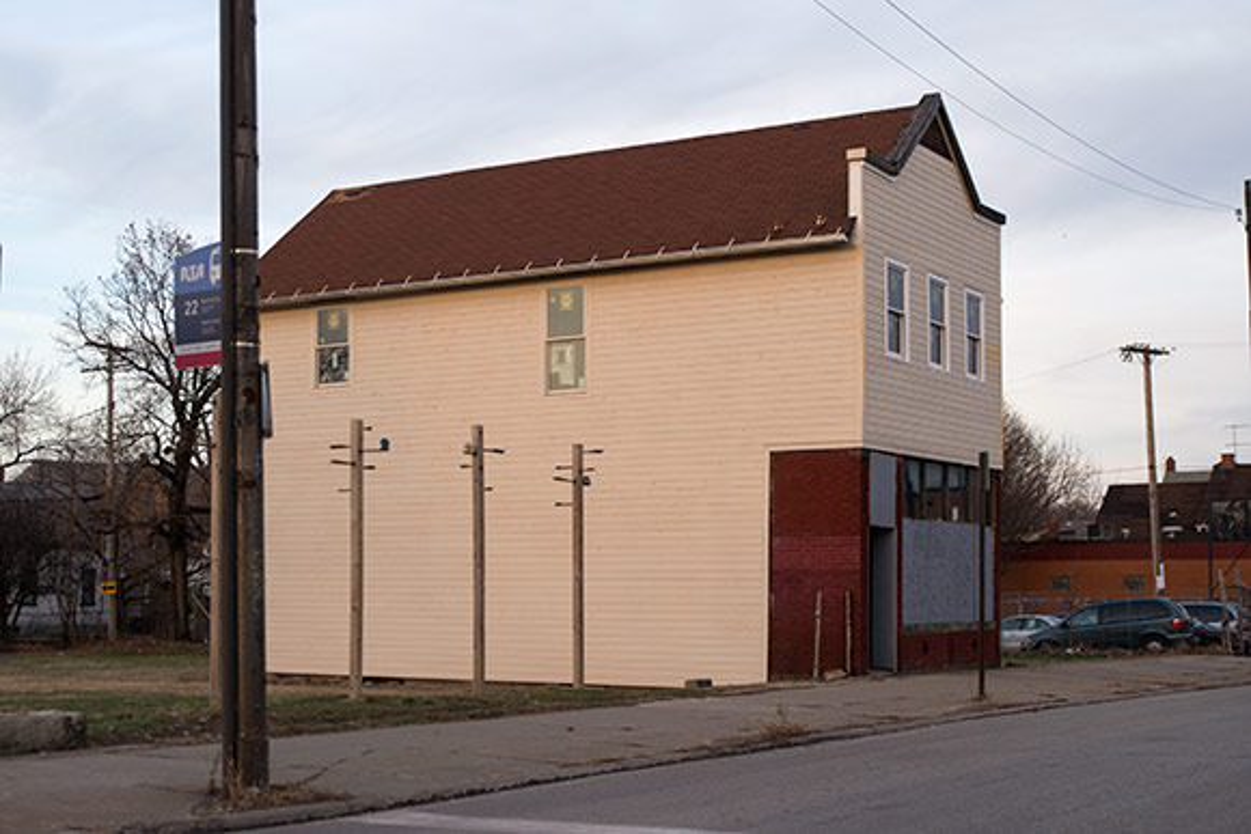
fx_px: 1216
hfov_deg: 54.4
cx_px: 626
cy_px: 417
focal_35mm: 35
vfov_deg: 37.9
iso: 500
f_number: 4
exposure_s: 1/1000
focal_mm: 35
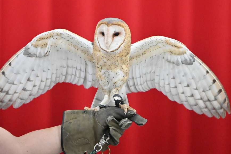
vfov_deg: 3.9
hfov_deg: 5.8
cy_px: 71
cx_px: 106
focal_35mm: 354
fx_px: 2272
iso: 12800
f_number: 2.8
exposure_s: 1/750
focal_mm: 200
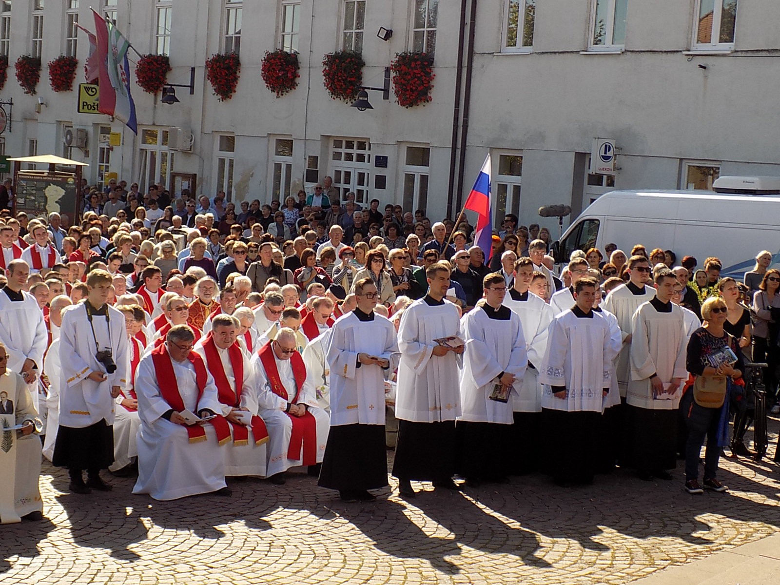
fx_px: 1465
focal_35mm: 65
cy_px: 292
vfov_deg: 22.6
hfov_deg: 29.8
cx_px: 390
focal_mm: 11.5
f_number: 4.1
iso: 80
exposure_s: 1/400
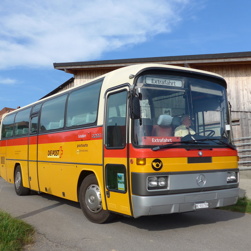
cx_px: 120
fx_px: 353
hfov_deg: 39.2
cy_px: 126
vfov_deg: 39.2
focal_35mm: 43
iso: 80
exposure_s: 1/1600
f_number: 2.8
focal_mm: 7.5
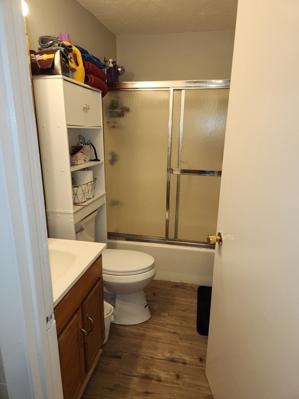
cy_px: 200
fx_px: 265
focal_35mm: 23
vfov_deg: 73.9
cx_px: 150
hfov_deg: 58.9
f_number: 1.8
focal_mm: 5.4
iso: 40
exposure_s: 1/60
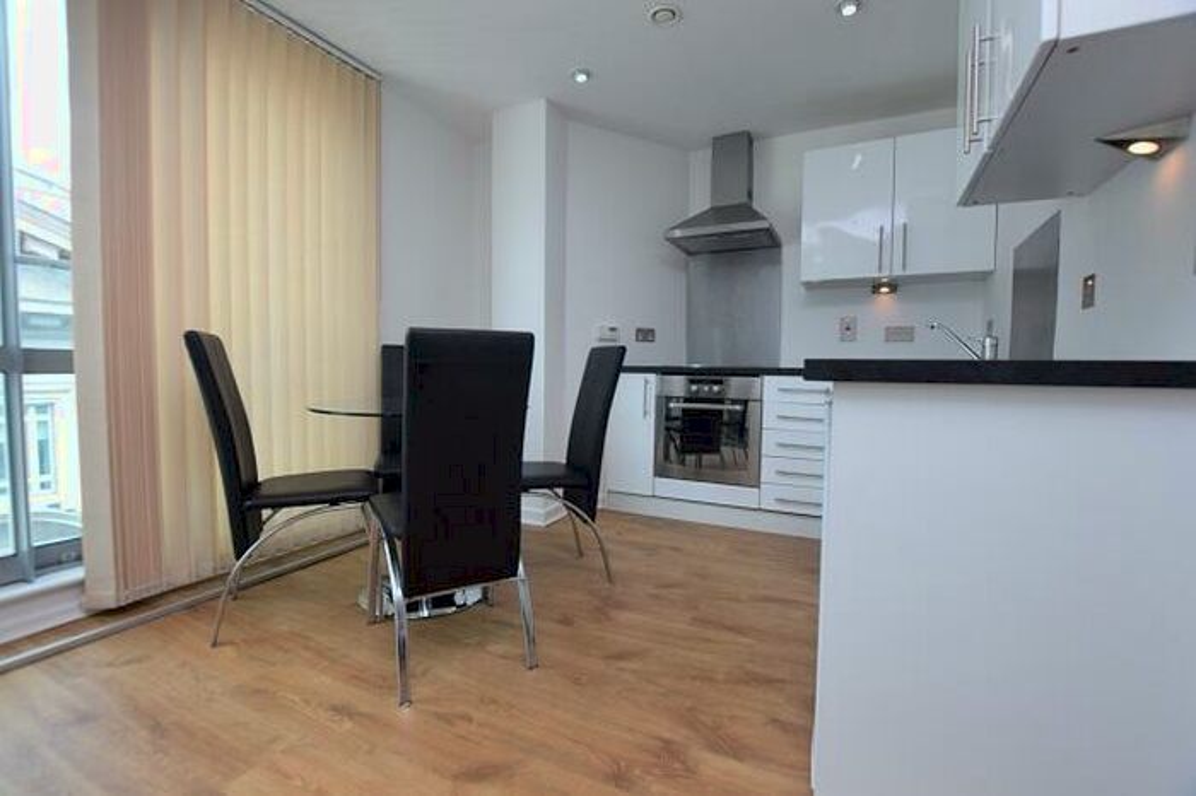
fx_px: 498
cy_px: 398
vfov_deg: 77.3
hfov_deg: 100.4
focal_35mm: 15
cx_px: 598
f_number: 5.6
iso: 400
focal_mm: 10
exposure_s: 1/125
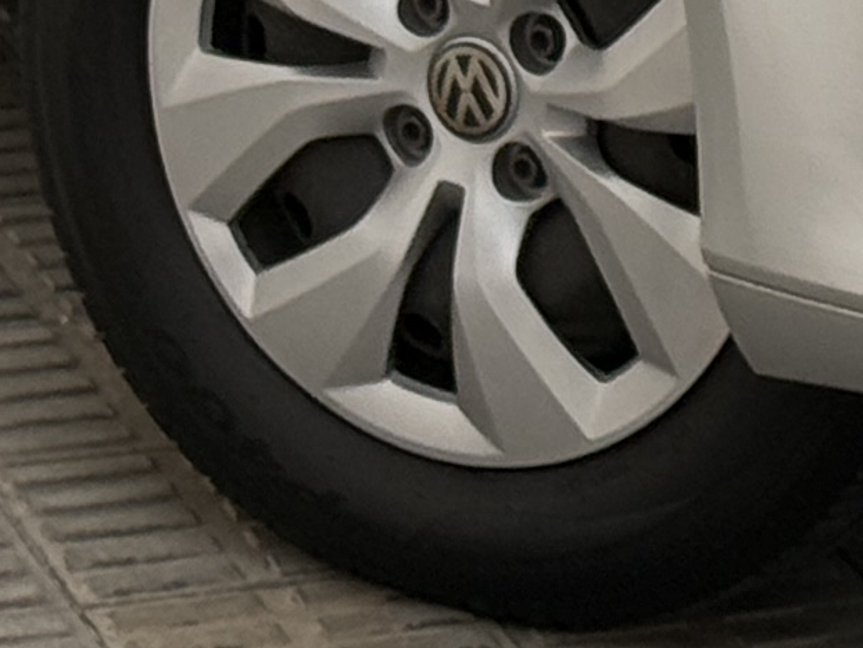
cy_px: -985
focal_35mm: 311
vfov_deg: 4.7
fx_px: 7756
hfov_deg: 6.3
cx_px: 1117
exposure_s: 1/951
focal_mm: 6.76
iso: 64
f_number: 1.78
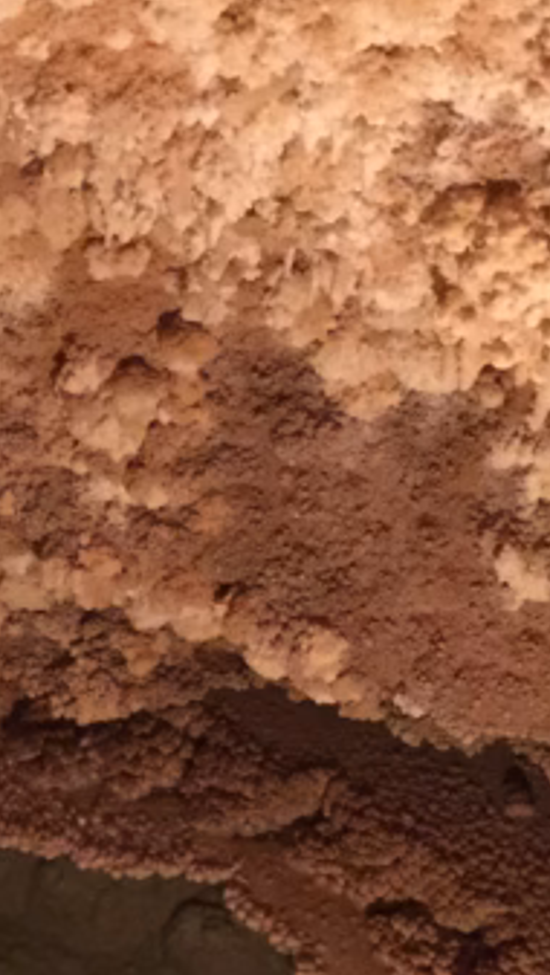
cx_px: -145
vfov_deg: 22.1
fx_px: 2485
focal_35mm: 96
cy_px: 631
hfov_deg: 12.3
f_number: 2.2
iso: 100
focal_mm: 4.15
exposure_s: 1/4
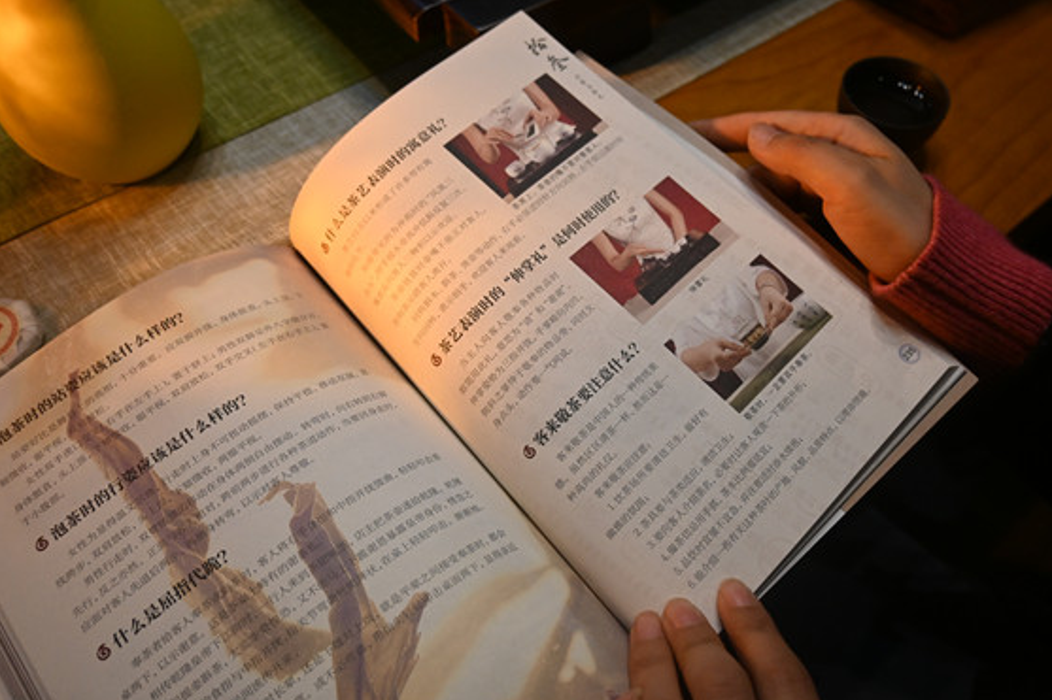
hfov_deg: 60.1
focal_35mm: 31
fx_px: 906
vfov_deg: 42.3
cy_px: 355
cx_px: 585
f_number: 3.5
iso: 1250
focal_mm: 18
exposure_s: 1/125
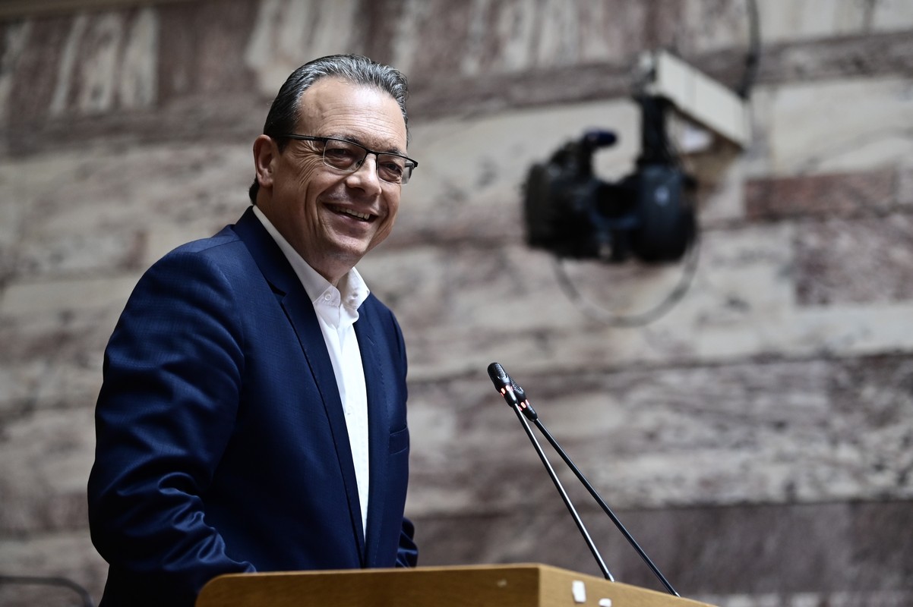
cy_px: 304
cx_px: 456
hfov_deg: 16.8
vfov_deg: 11.2
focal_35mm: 122
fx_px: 3092
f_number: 3.5
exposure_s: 1/400
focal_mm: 122
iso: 1250
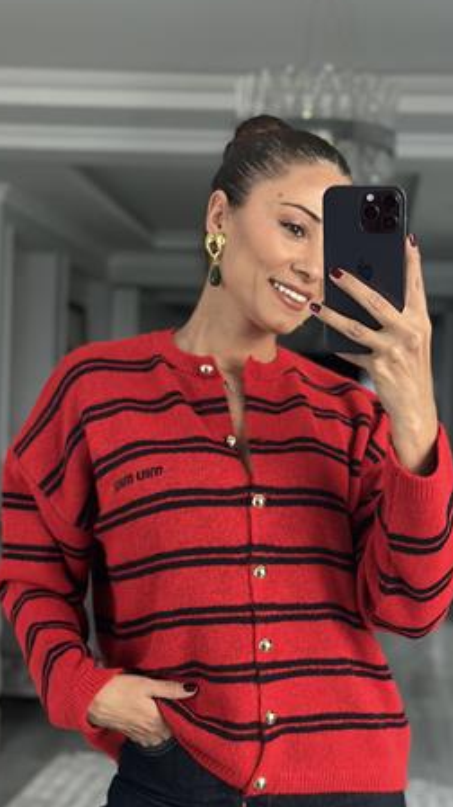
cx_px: 234
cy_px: 430
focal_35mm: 59
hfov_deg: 20.3
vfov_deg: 35.5
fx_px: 1262
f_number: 1.78
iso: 500
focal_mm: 6.86
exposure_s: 1/35
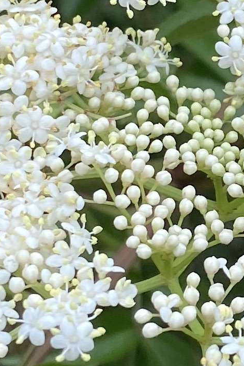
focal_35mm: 154
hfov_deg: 8.8
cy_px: 78
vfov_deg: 13.3
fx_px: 1566
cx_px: 308
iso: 32
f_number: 1.8
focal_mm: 4.25
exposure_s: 1/588
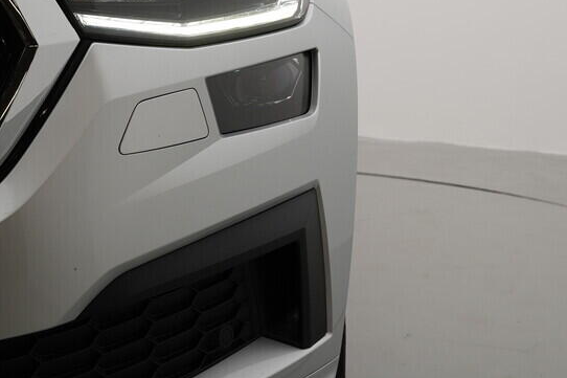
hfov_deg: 29.7
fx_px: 1071
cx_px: 299
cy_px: 58
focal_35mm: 68
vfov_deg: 19.7
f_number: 5.6
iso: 100
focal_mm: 24
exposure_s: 1/80
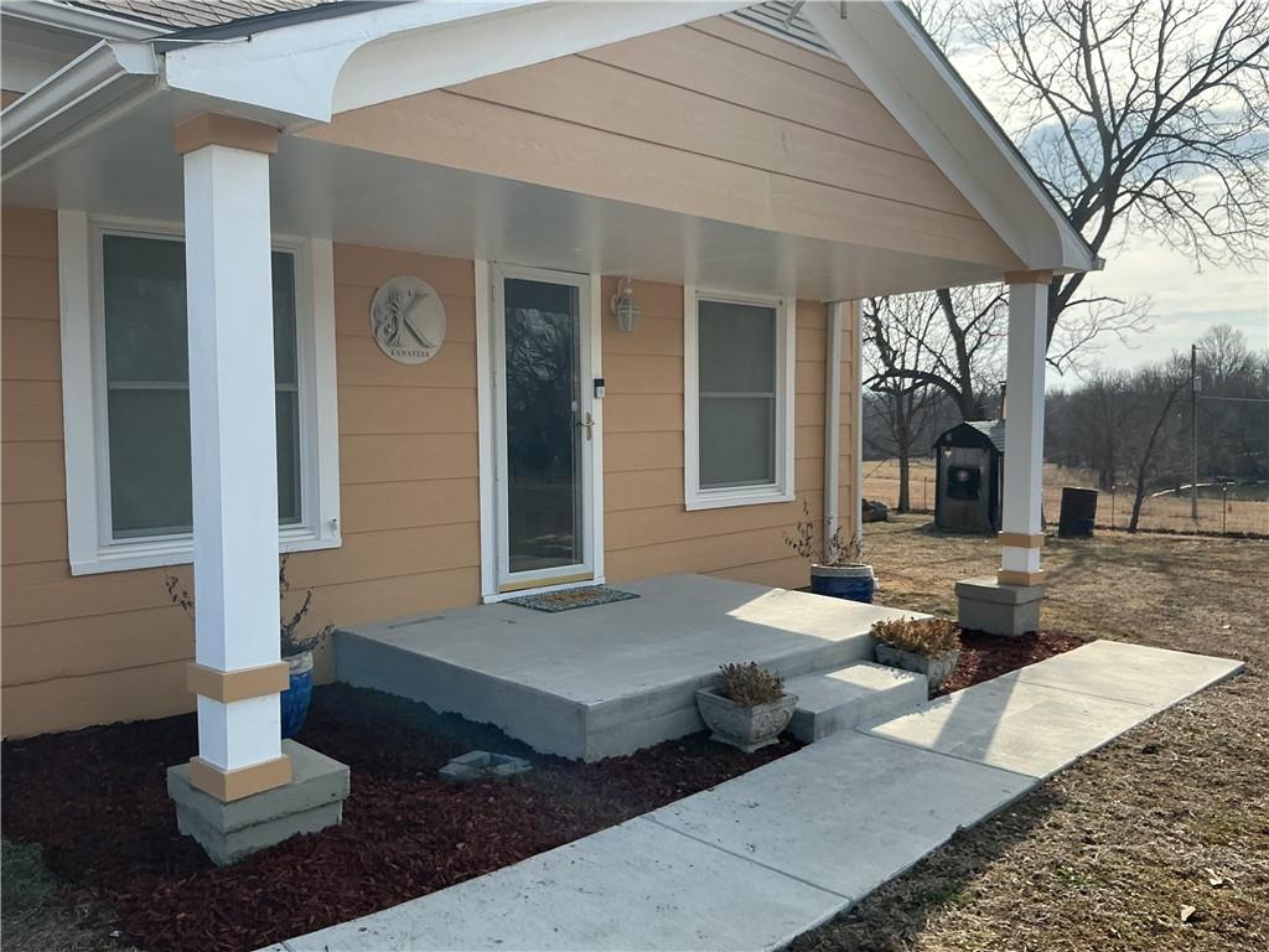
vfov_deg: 48.2
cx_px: 634
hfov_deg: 61.7
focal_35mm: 29
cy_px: 476
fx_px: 1063
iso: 25
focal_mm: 3
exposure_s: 1/1250
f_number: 1.8
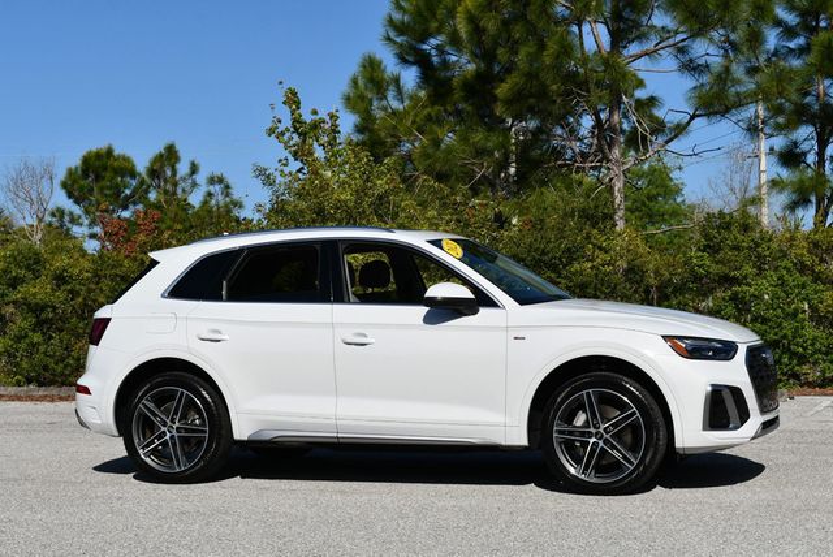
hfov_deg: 29.6
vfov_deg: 20.1
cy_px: 278
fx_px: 1575
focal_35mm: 68
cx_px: 416
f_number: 10
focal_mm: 34
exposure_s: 1/400
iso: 100
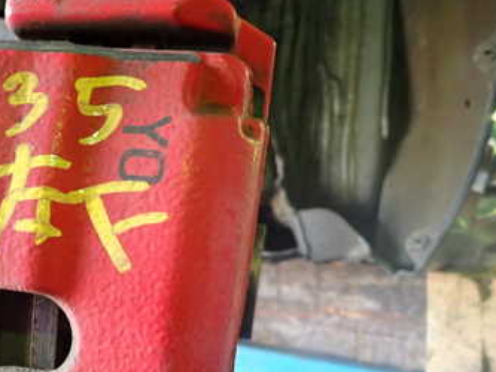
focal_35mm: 45
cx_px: 57
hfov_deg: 39.3
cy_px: 284
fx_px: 645
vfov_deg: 31.6
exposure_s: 1/30
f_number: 2
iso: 250
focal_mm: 4.5
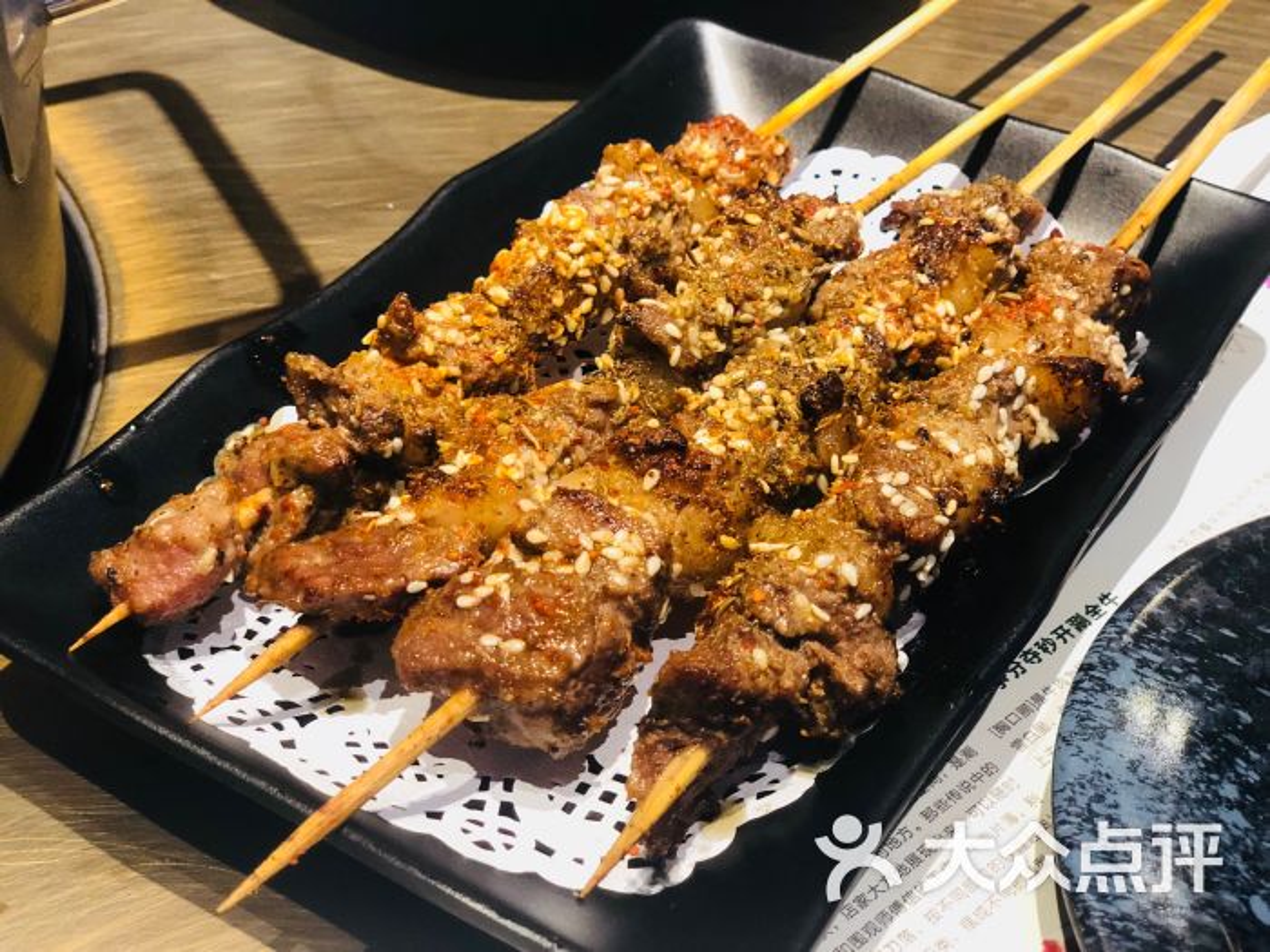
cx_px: 635
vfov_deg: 28.0
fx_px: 1908
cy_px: 476
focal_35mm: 52
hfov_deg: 36.8
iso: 160
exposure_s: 1/20
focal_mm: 6
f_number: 2.4
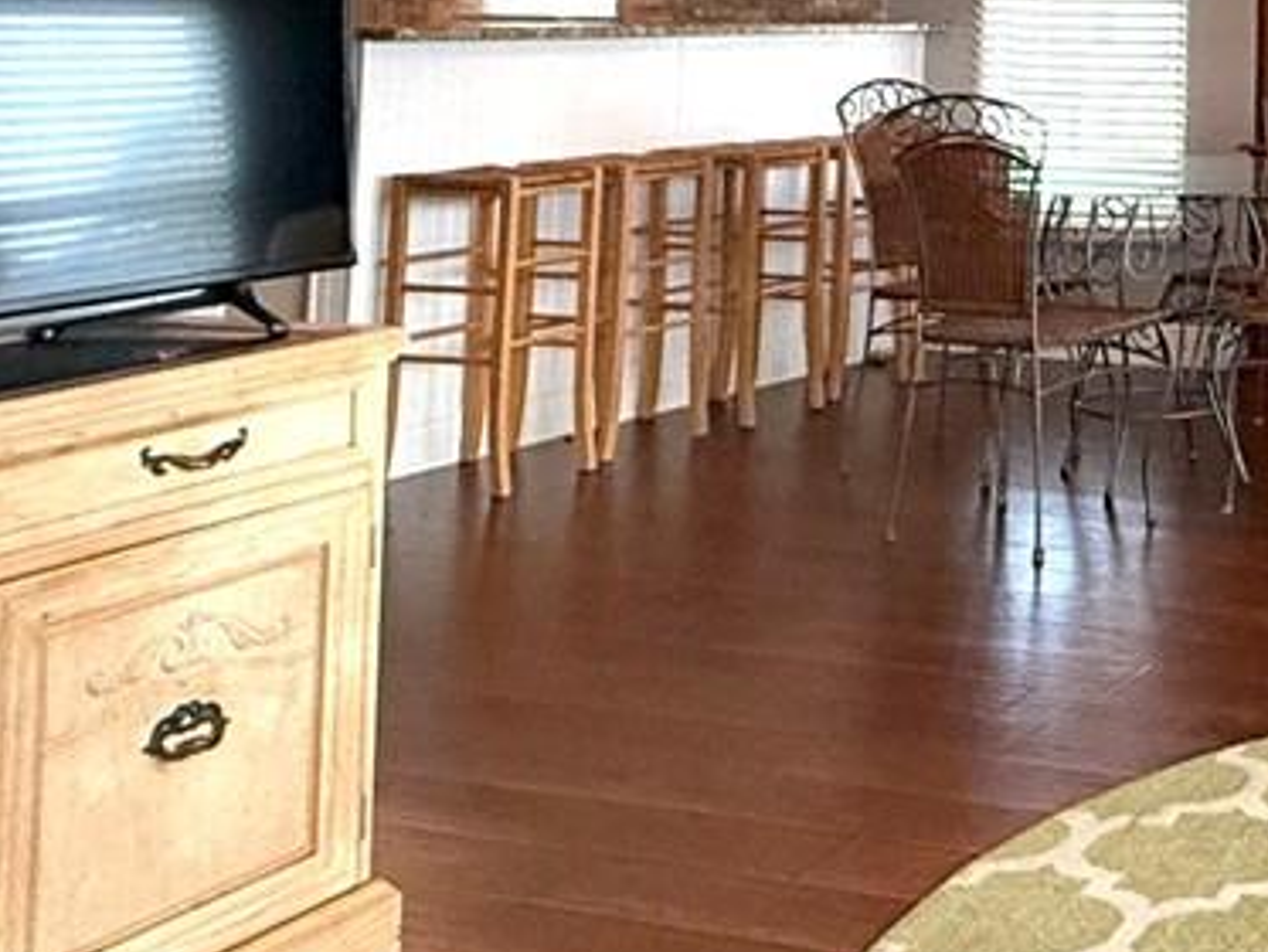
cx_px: 1571
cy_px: -167
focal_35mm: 60
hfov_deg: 27.7
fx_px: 2199
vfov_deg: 22.6
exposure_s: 1/120
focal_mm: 2.22
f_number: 2.2
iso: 400
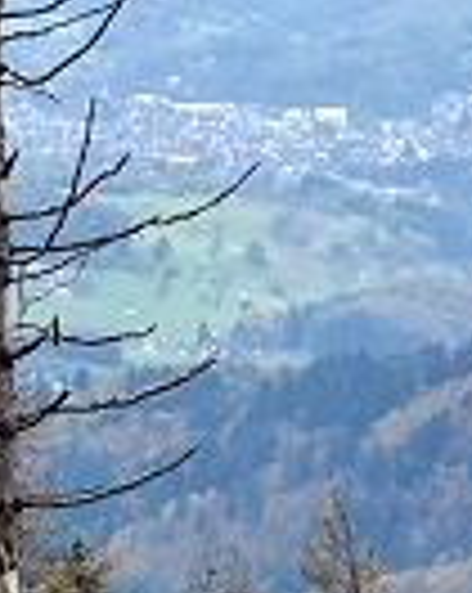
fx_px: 7447
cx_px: 196
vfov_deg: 4.6
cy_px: 521
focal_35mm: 425
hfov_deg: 3.6
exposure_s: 1/8000
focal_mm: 90
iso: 5600
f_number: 10
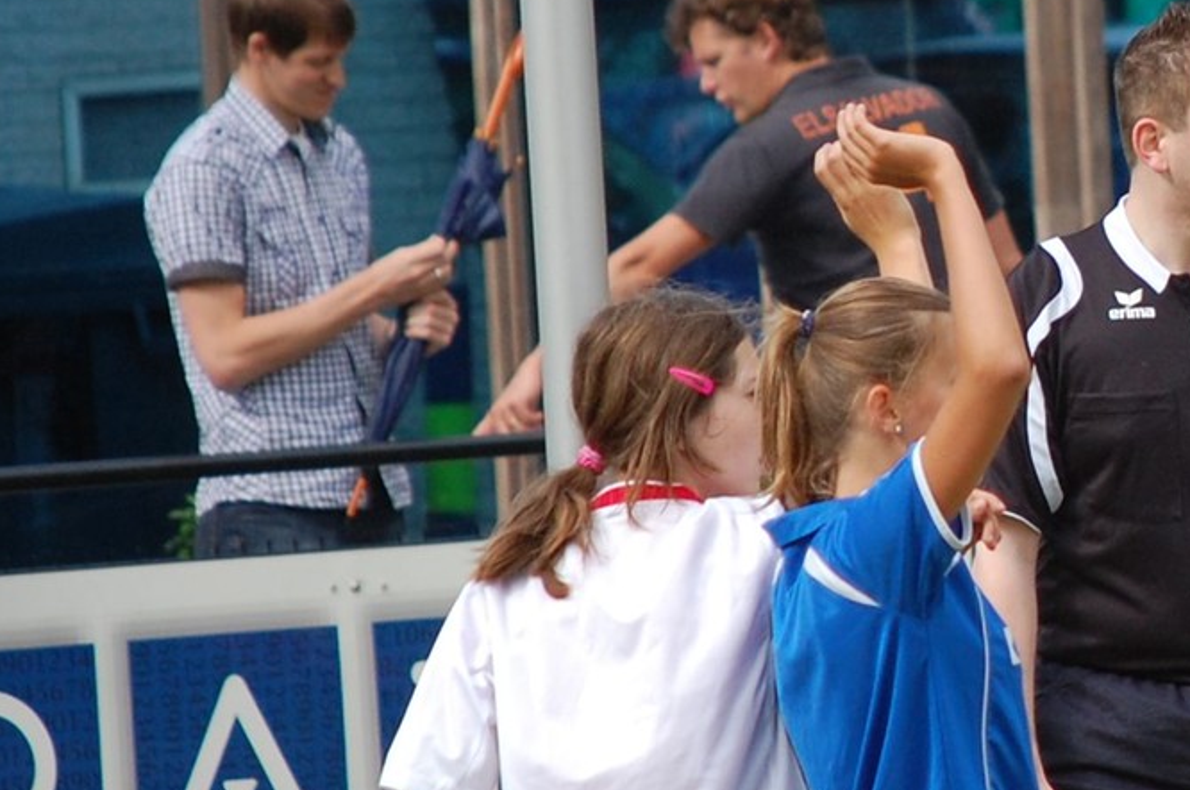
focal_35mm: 438
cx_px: 842
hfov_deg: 4.7
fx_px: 14457
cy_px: 466
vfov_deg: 3.1
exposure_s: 1/800
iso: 400
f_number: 5.6
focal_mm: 190
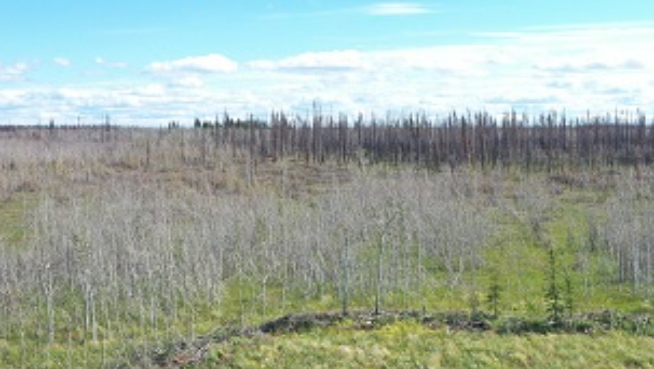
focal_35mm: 58
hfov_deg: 35.6
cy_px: 166
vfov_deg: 20.8
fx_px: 1007
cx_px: 442
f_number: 5
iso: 100
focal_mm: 10.26
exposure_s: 1/320
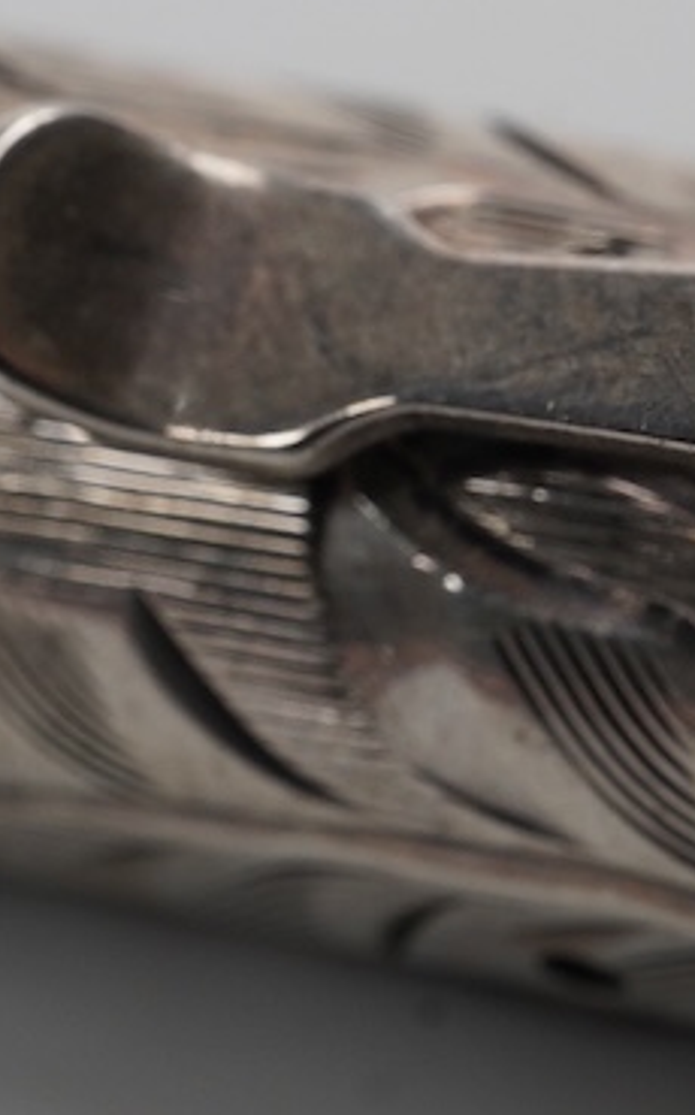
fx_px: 4251
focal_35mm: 140
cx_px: 890
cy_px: 710
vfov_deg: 14.9
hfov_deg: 9.2
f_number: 22
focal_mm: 30
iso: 400
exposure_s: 1/100
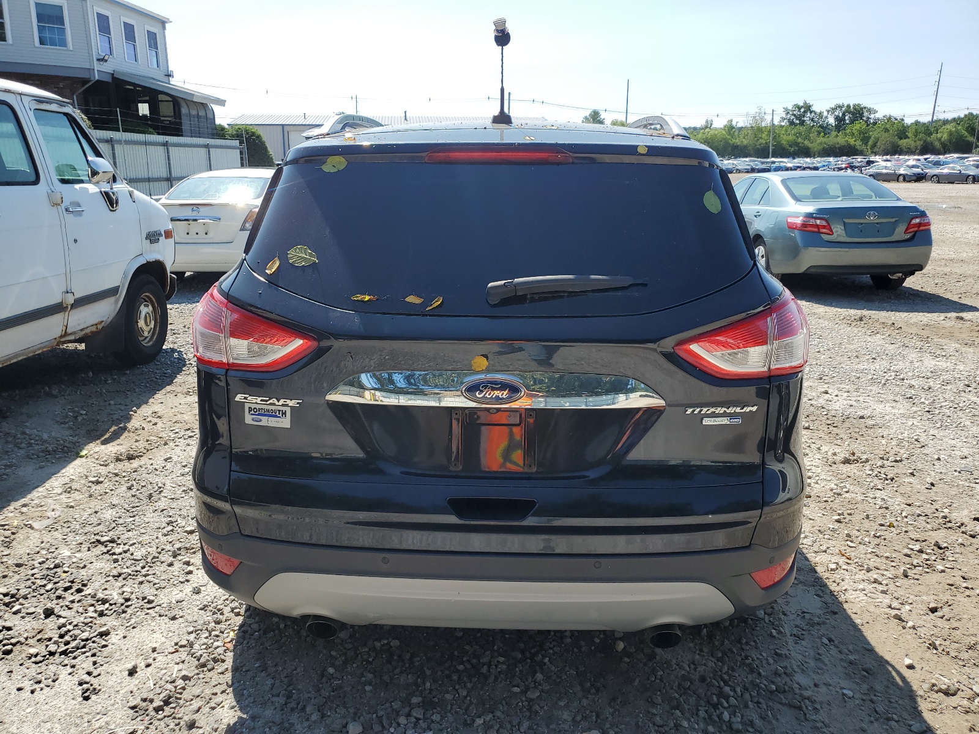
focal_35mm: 26
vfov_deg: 53.1
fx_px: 735
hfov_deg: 67.3
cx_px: 490
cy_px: 367
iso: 50
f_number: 1.5
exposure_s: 1/2500
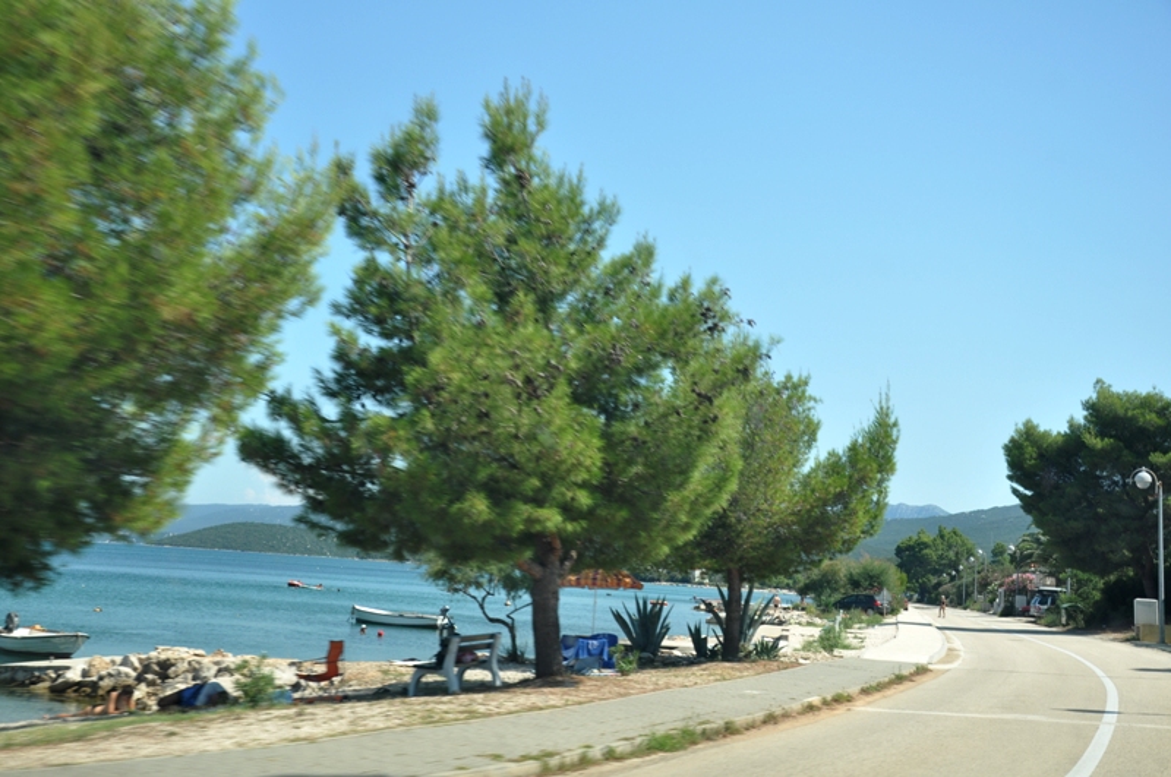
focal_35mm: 48
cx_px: 586
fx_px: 1559
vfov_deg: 28.0
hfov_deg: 41.2
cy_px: 388
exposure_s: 1/200
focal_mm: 32
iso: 200
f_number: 7.1
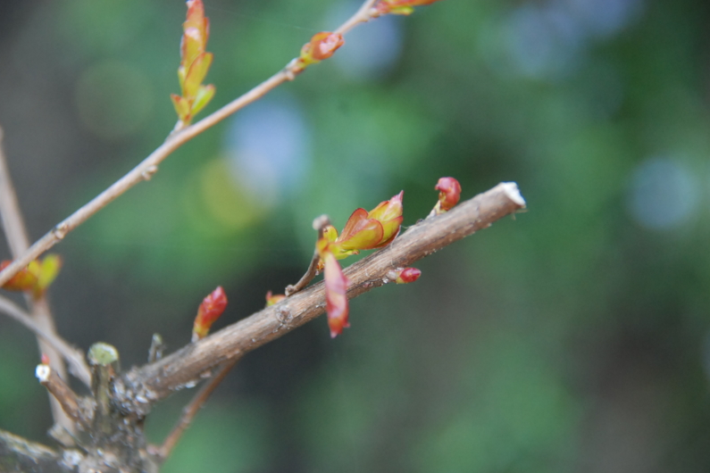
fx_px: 4920
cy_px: 236
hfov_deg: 8.3
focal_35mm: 250
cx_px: 355
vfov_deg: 5.5
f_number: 6.3
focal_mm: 165
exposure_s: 1/200
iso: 800
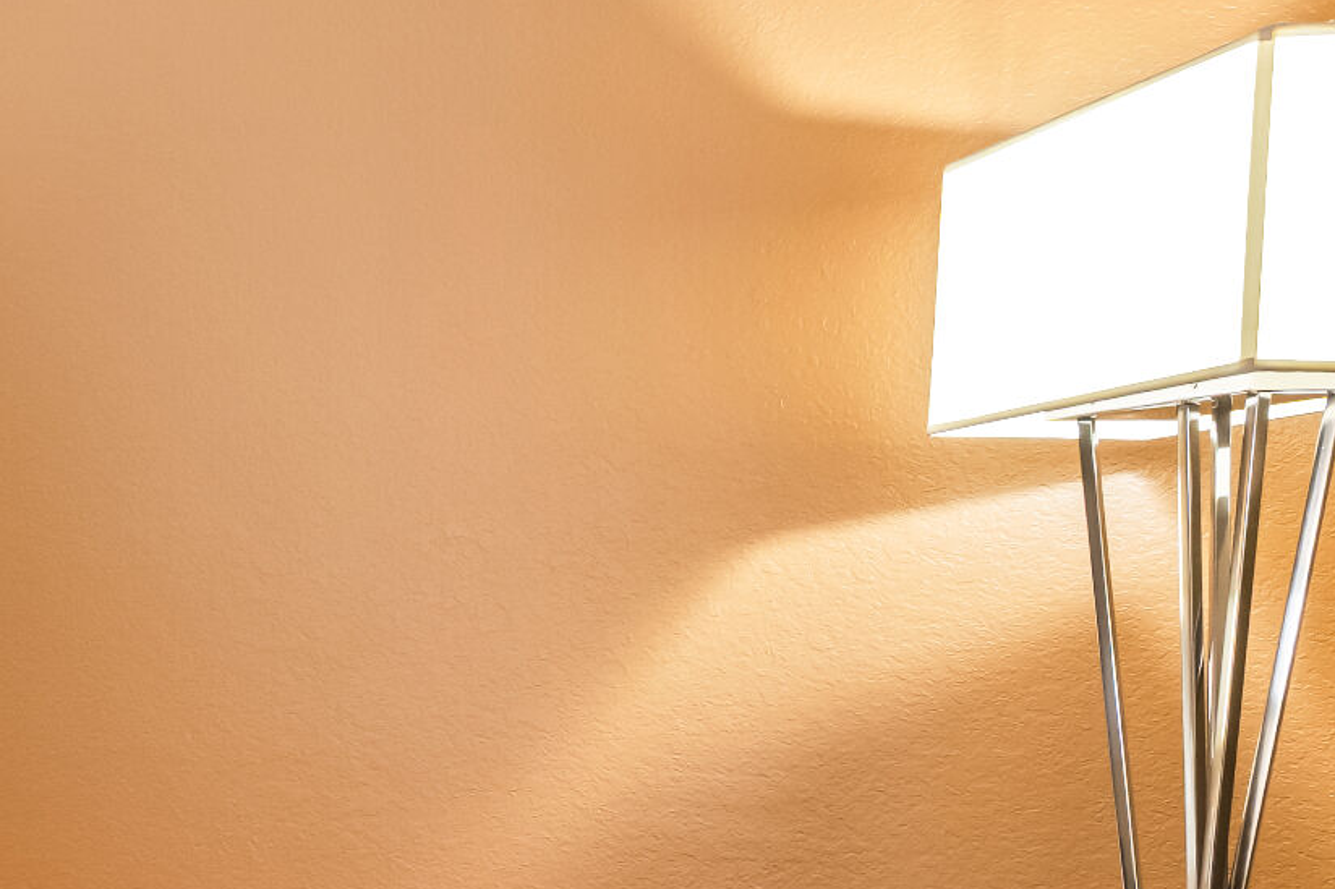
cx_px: -719
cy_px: 784
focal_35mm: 51
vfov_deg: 25.7
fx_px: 1891
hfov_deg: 26.5
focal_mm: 14
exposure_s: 1/1.25
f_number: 8
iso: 800
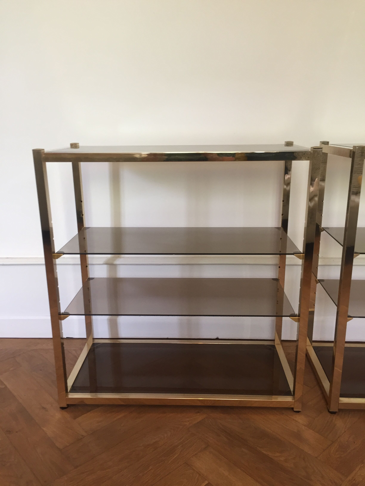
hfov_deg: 48.2
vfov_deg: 61.7
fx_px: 408
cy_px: 243
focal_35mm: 29
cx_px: 182
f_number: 2.2
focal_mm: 4.15
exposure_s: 1/33
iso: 125
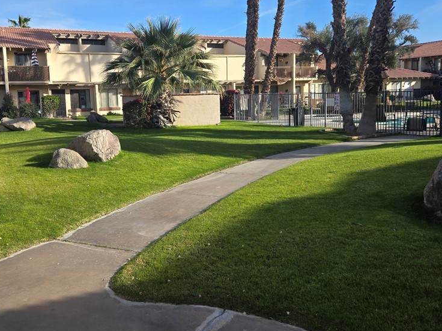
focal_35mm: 32
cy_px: 133
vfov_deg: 43.9
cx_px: 202
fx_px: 409
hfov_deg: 56.7
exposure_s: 1/1208
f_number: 1.8
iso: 25
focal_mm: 5.4
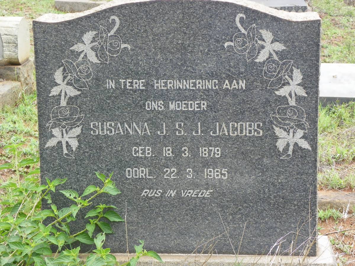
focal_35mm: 100
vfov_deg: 14.8
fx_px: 1026
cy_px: 133
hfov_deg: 19.6
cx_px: 178
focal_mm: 17.8
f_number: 4
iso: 64
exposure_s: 1/100
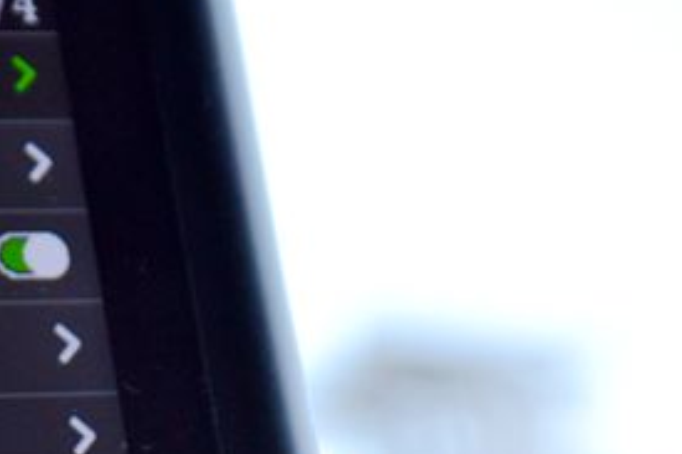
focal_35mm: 218
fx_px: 4127
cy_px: 277
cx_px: -82
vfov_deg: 6.3
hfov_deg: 9.3
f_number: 5.6
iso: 250
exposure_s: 1/125
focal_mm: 50
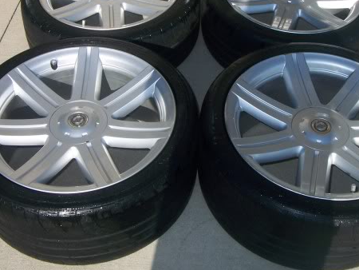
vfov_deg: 26.9
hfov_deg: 35.5
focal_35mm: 54
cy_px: 93
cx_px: 189
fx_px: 560
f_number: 7.1
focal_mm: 6.3
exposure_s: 1/250
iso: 64
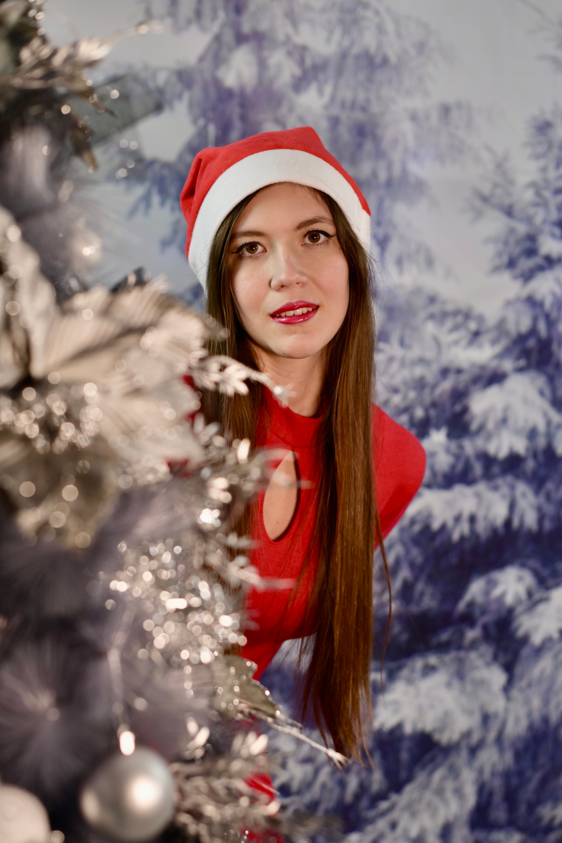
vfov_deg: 39.6
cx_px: 281
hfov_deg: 27.0
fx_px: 1171
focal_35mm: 50
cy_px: 422
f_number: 2.5
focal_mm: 50
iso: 64
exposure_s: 1/100
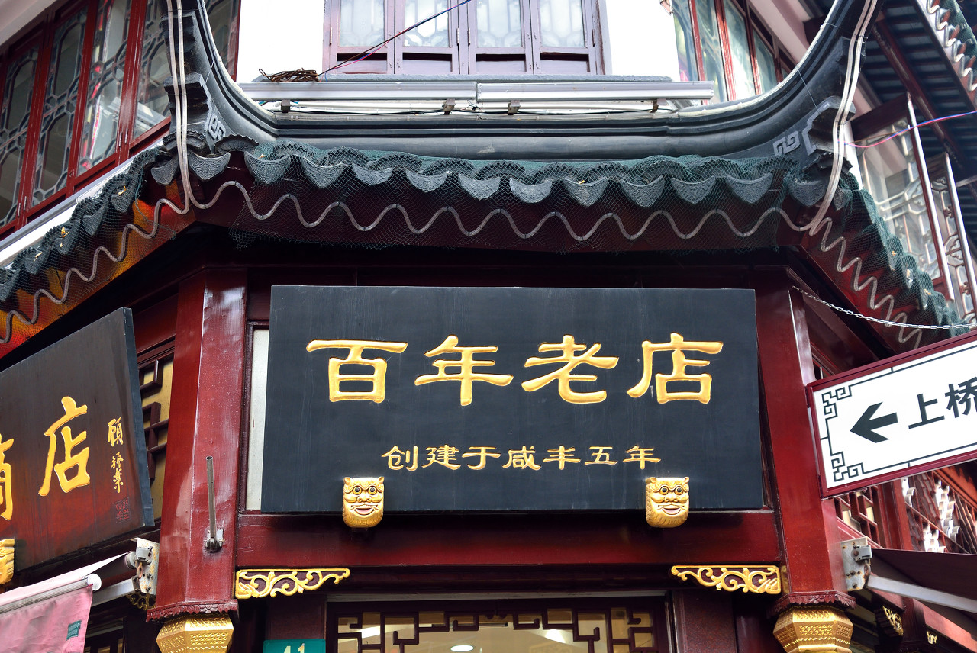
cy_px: 326
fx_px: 1087
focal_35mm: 40
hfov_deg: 48.4
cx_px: 488
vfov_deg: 33.5
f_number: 4.5
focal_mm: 40
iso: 400
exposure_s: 1/320
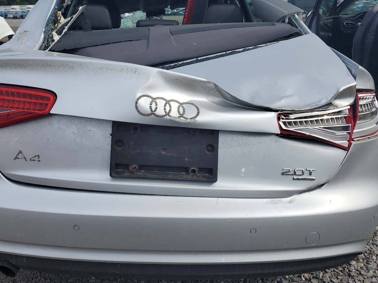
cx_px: 154
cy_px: 127
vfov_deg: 40.6
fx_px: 382
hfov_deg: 52.3
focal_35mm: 35
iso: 50
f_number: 1.5
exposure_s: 1/5000
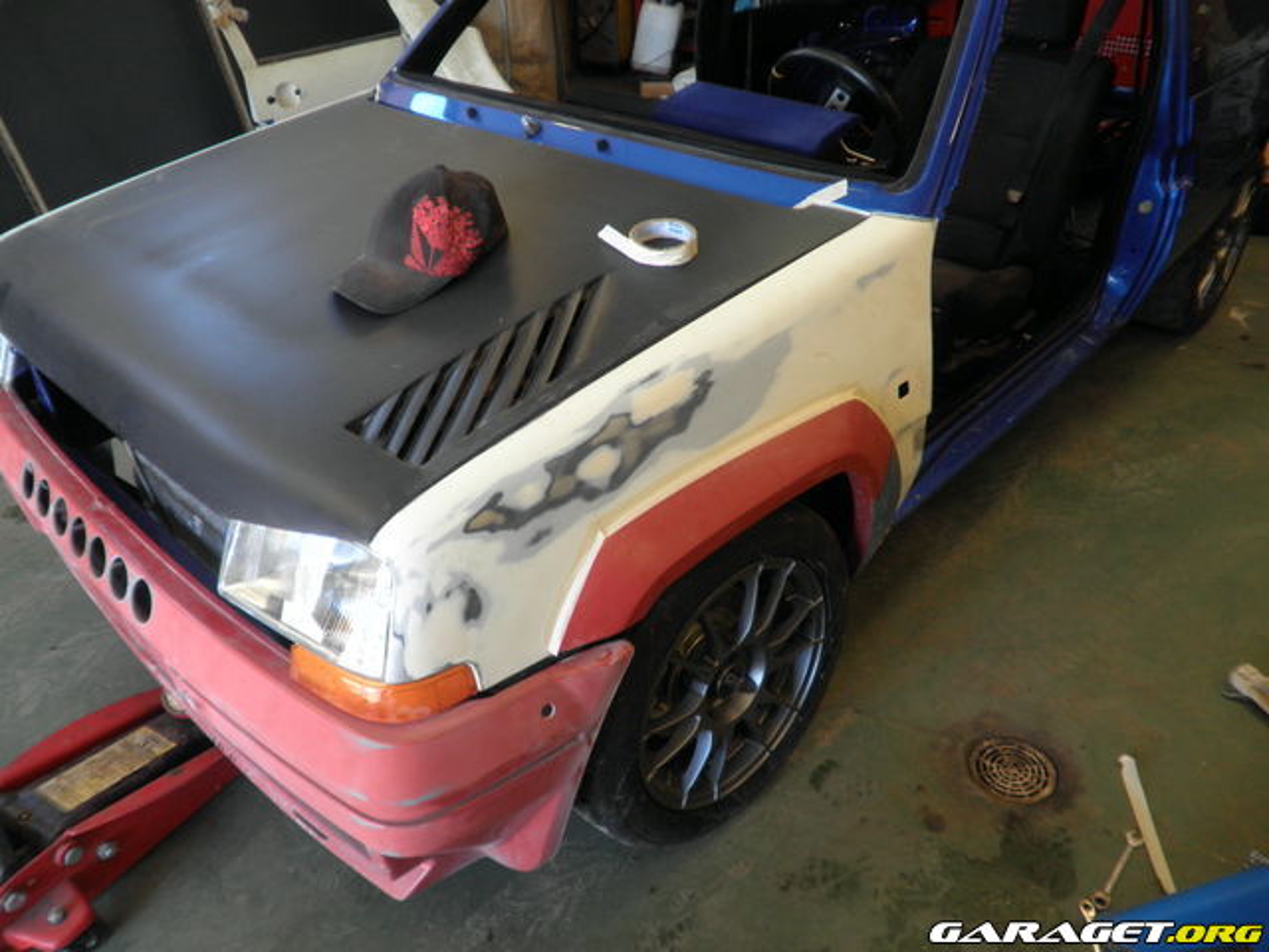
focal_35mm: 26
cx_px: 634
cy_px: 476
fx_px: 953
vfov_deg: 53.1
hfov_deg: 67.3
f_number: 2.6
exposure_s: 1/30
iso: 100
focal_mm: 4.65
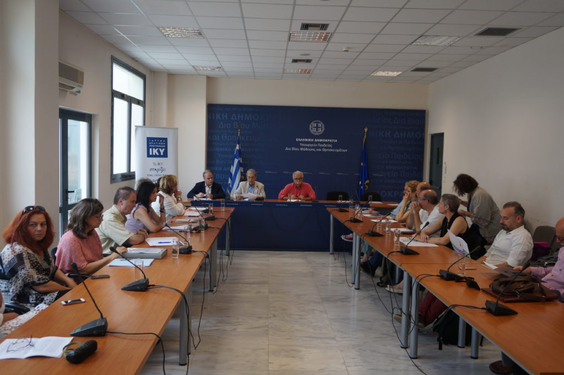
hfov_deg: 59.6
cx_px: 282
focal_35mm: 32
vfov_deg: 41.6
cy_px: 188
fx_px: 493
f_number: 4
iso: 400
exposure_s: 1/160
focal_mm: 21
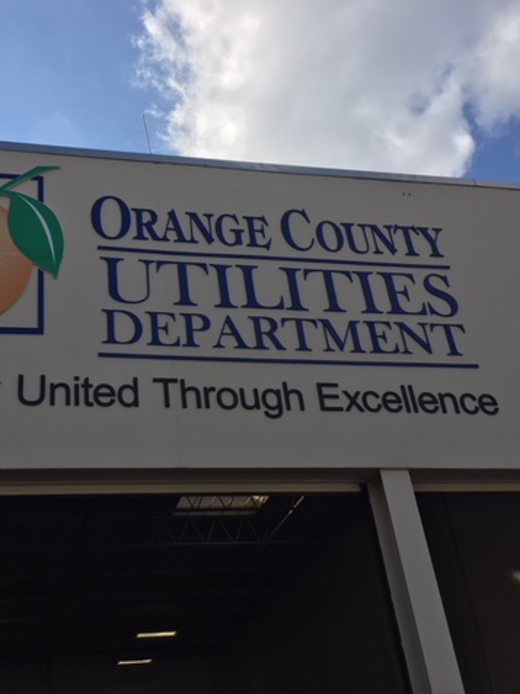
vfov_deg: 47.9
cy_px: 347
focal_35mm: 39
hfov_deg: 36.5
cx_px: 185
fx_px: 781
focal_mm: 4.15
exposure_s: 1/1923
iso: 25
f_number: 2.2
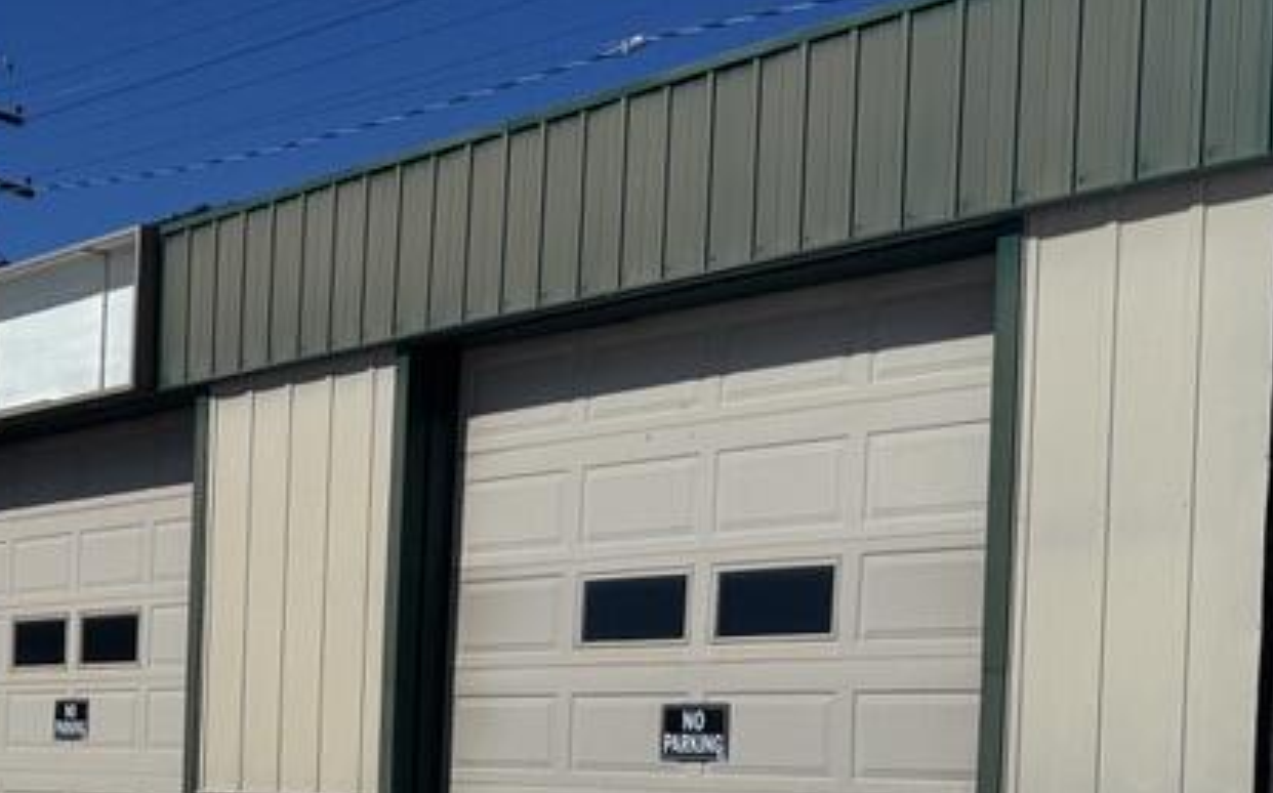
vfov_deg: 19.9
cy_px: 827
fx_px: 2184
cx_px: -43
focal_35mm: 63
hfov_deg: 29.9
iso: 50
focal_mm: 6.76
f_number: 1.78
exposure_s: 1/12346
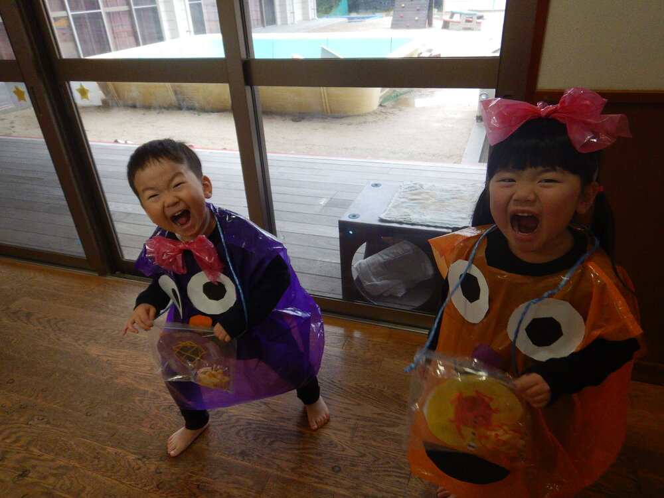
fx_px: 460
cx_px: 332
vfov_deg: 56.8
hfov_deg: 71.6
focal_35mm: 24
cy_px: 249
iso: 160
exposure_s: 1/30
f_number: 2.8
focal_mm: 4.3
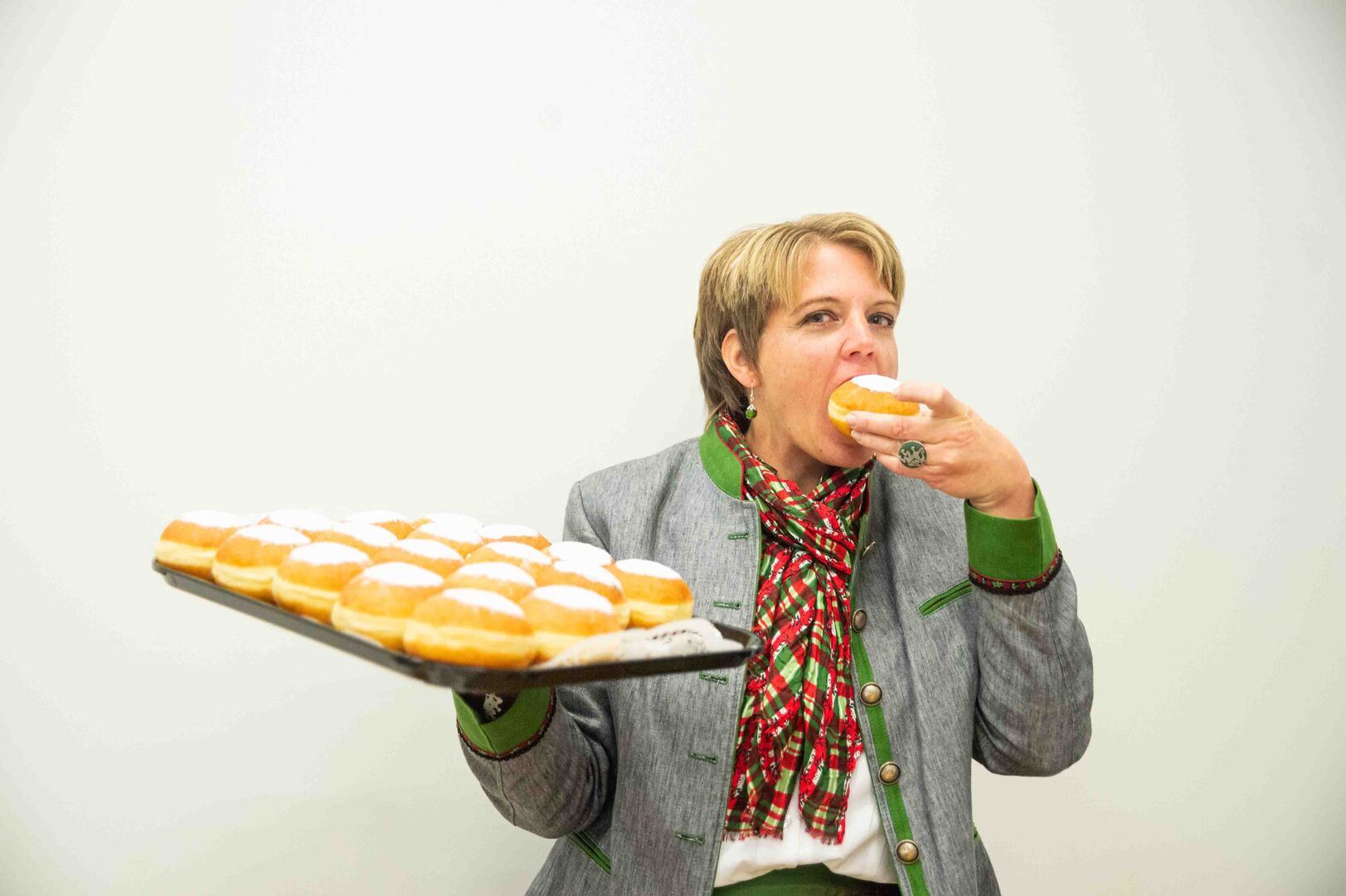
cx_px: 673
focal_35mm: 46
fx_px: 1719
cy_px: 448
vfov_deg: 29.2
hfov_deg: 42.8
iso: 3200
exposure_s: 1/160
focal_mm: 46
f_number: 4
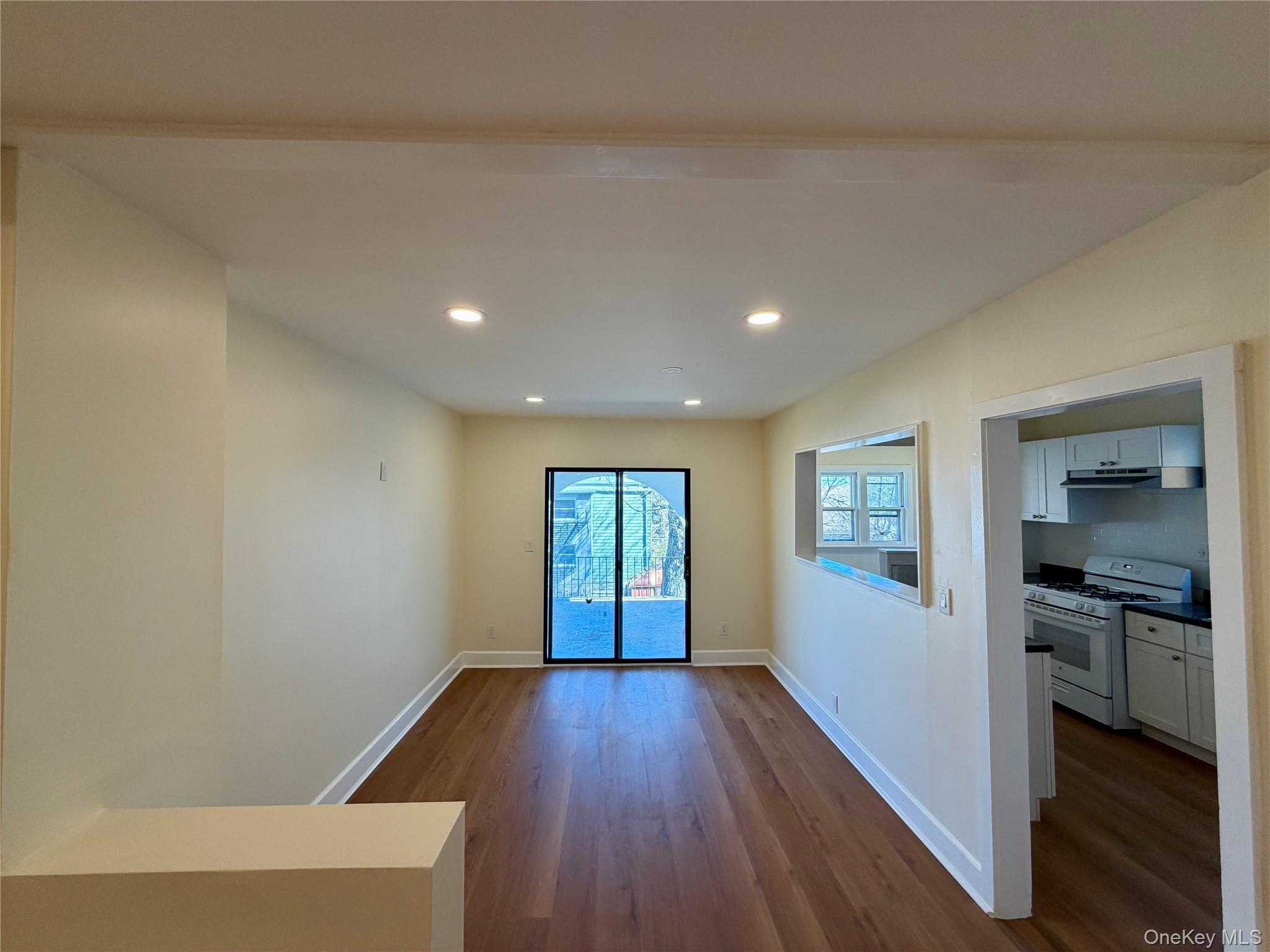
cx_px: 635
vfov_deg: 85.7
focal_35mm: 14
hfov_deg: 102.1
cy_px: 476
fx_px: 514
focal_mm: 2.22
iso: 125
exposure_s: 1/120
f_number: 2.2
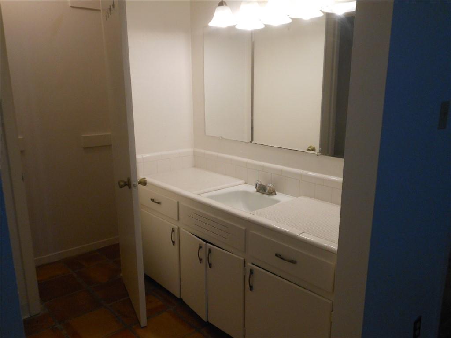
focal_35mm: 29
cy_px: 169
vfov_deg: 48.2
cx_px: 226
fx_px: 378
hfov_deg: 61.7
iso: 250
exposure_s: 1/125
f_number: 3.3
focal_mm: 5.2
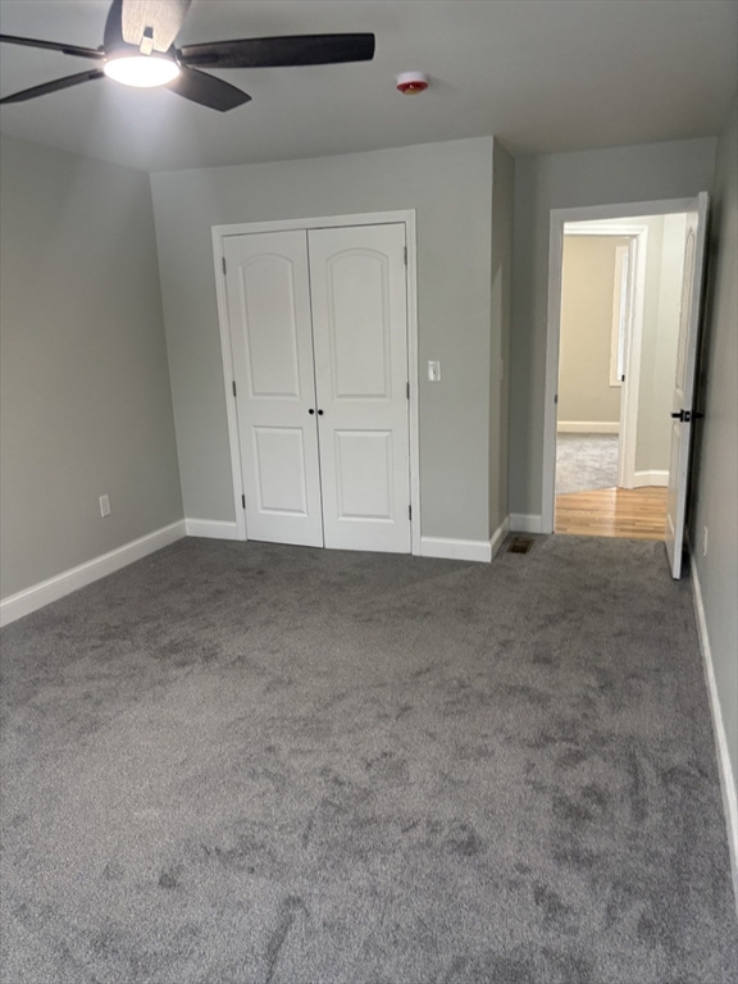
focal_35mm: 26
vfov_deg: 67.3
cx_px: 369
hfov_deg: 53.1
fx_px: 739
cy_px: 492
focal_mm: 5.96
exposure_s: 1/75
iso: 125
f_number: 1.6
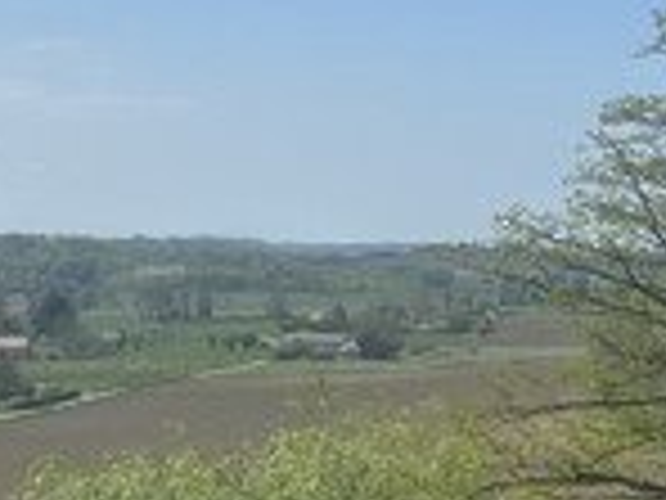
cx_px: 117
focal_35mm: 141
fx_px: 2713
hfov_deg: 13.9
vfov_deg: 10.5
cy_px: 140
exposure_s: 1/5076
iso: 50
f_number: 1.6
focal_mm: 5.1
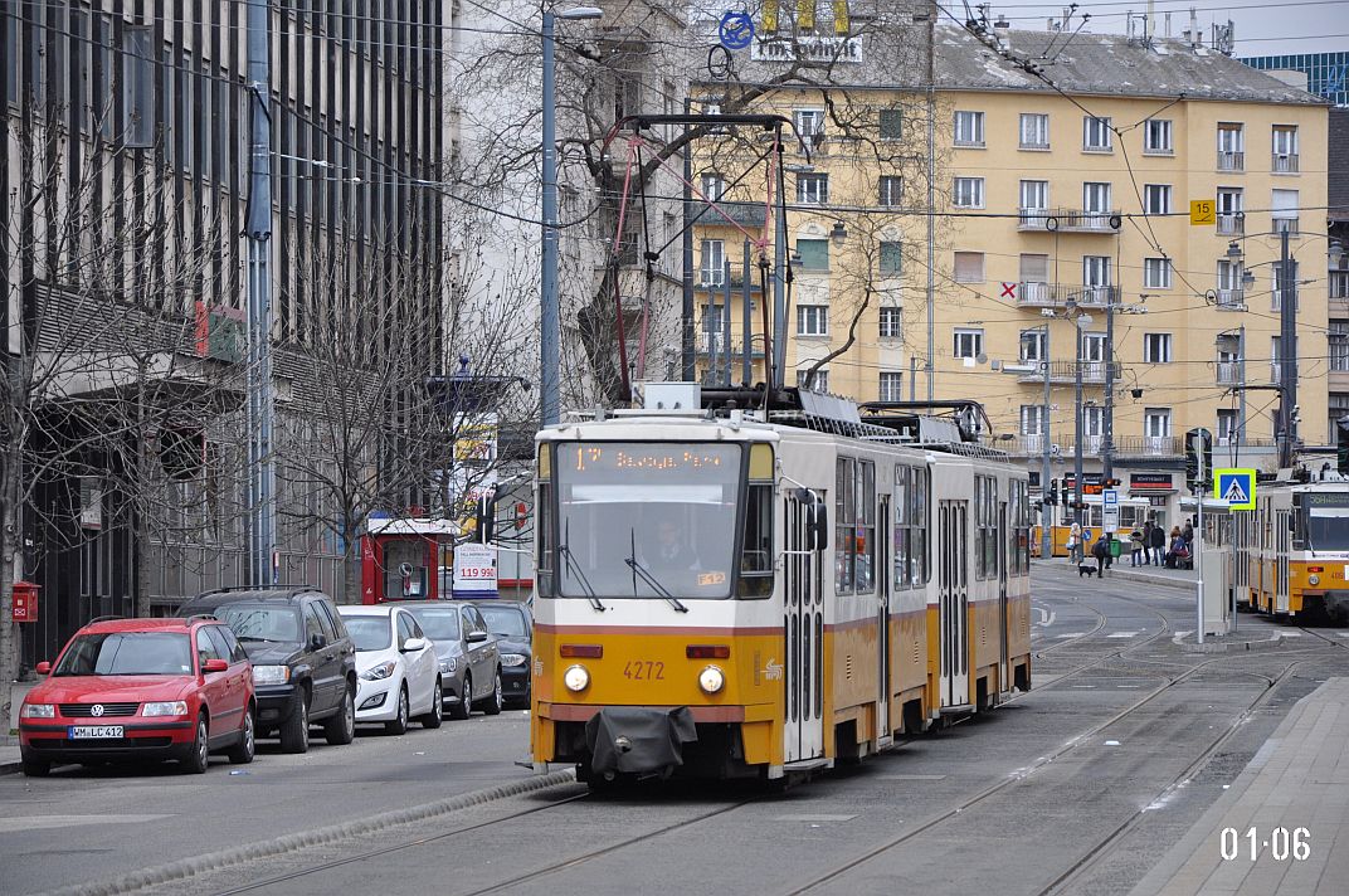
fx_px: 5895
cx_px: 674
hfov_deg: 13.1
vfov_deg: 8.7
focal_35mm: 158
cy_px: 448
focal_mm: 105
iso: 560
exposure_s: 1/1000
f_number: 5.6
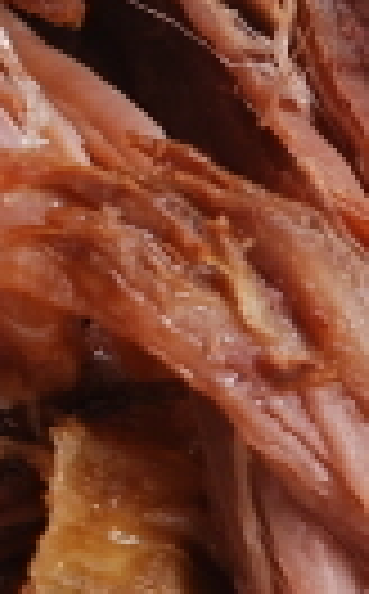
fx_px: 13478
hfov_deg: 1.6
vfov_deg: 2.5
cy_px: 7
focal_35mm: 834
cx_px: -801
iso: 100
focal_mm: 70
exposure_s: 1/160
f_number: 7.1
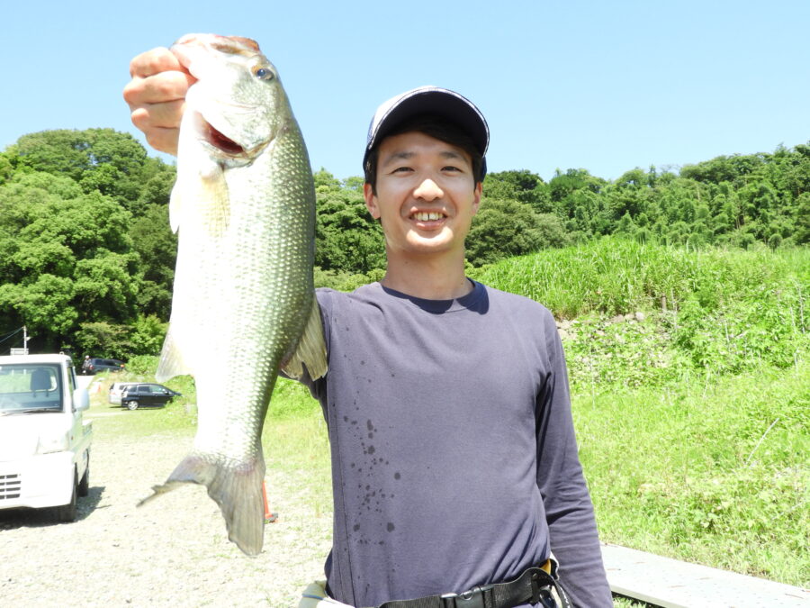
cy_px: 304
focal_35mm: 33
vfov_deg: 42.9
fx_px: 772
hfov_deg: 55.4
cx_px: 405
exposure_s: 1/250
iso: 100
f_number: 3.6
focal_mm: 5.9
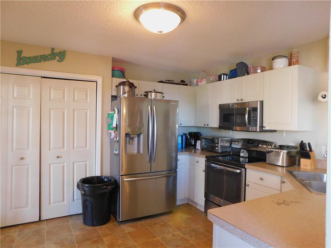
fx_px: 220
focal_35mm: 23
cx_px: 166
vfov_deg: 58.9
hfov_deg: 73.9
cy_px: 124
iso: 400
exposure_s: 1/13
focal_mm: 4
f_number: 3
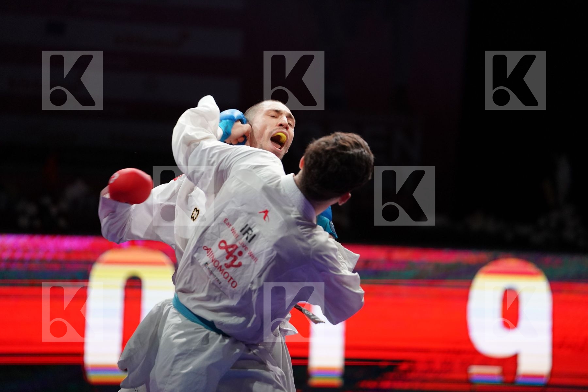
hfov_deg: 10.5
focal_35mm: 195
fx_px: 3185
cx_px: 294
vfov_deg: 7.0
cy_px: 196
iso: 3200
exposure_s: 1/1000
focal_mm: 195
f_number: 2.8
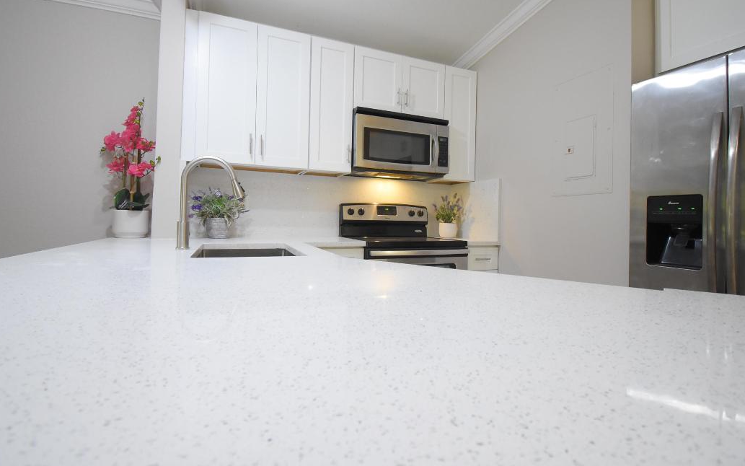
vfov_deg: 68.0
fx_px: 345
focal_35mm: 17
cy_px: 218
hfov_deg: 94.3
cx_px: 381
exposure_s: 1/60
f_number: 4.5
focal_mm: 10
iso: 1800
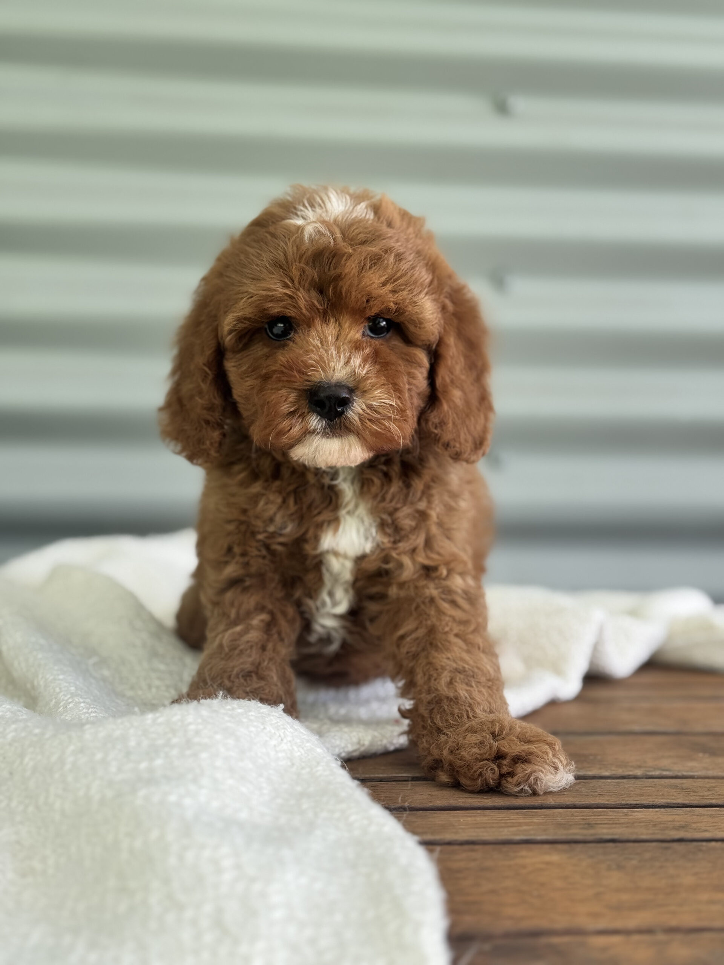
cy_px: 482
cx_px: 362
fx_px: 1339
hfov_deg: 30.3
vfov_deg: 39.7
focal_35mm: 48
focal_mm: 6.76
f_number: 1.78
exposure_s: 1/141
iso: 64
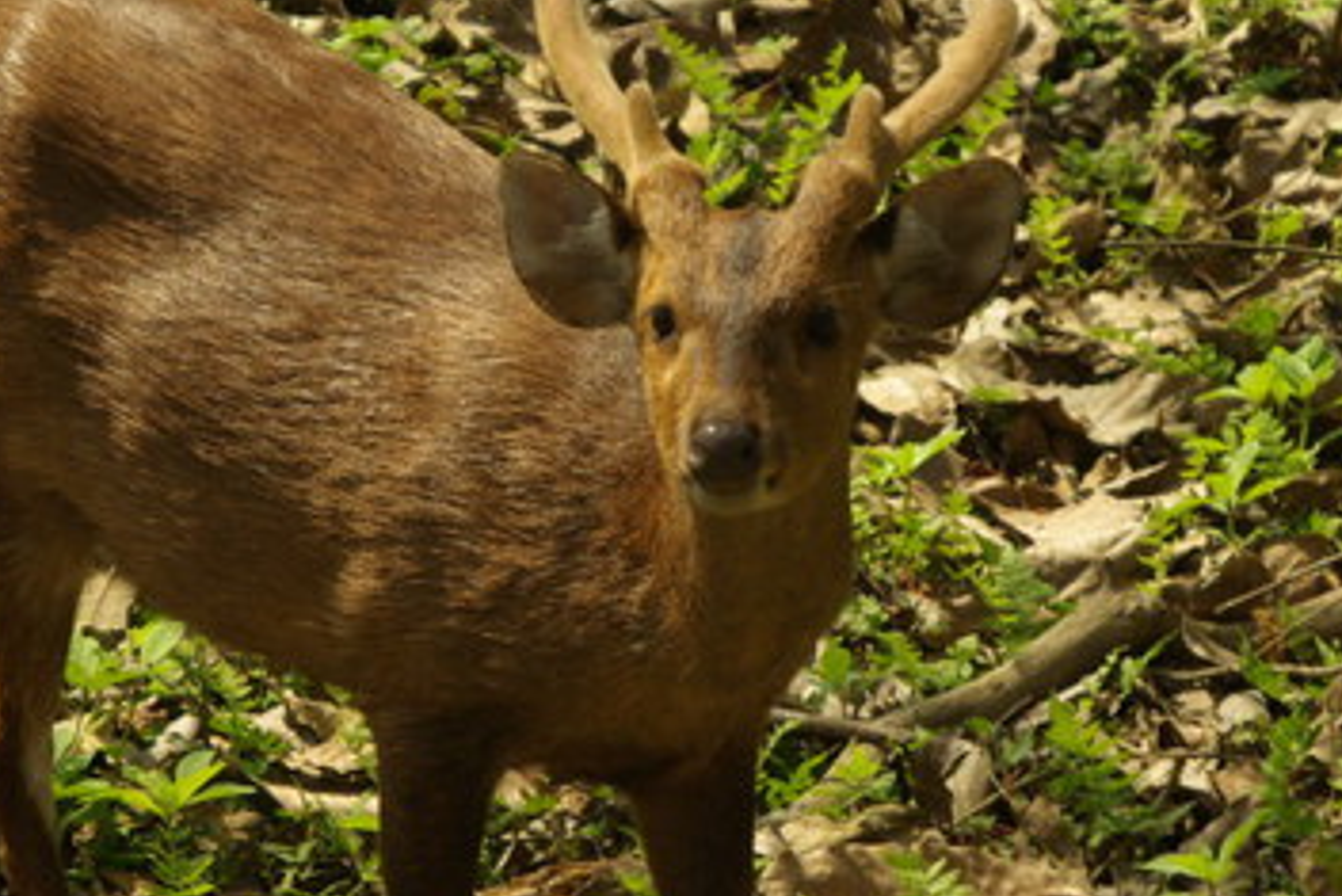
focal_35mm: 736
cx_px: 496
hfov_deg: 2.8
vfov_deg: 1.9
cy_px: 398
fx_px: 27446
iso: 200
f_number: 5.6
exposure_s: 1/350
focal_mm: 270
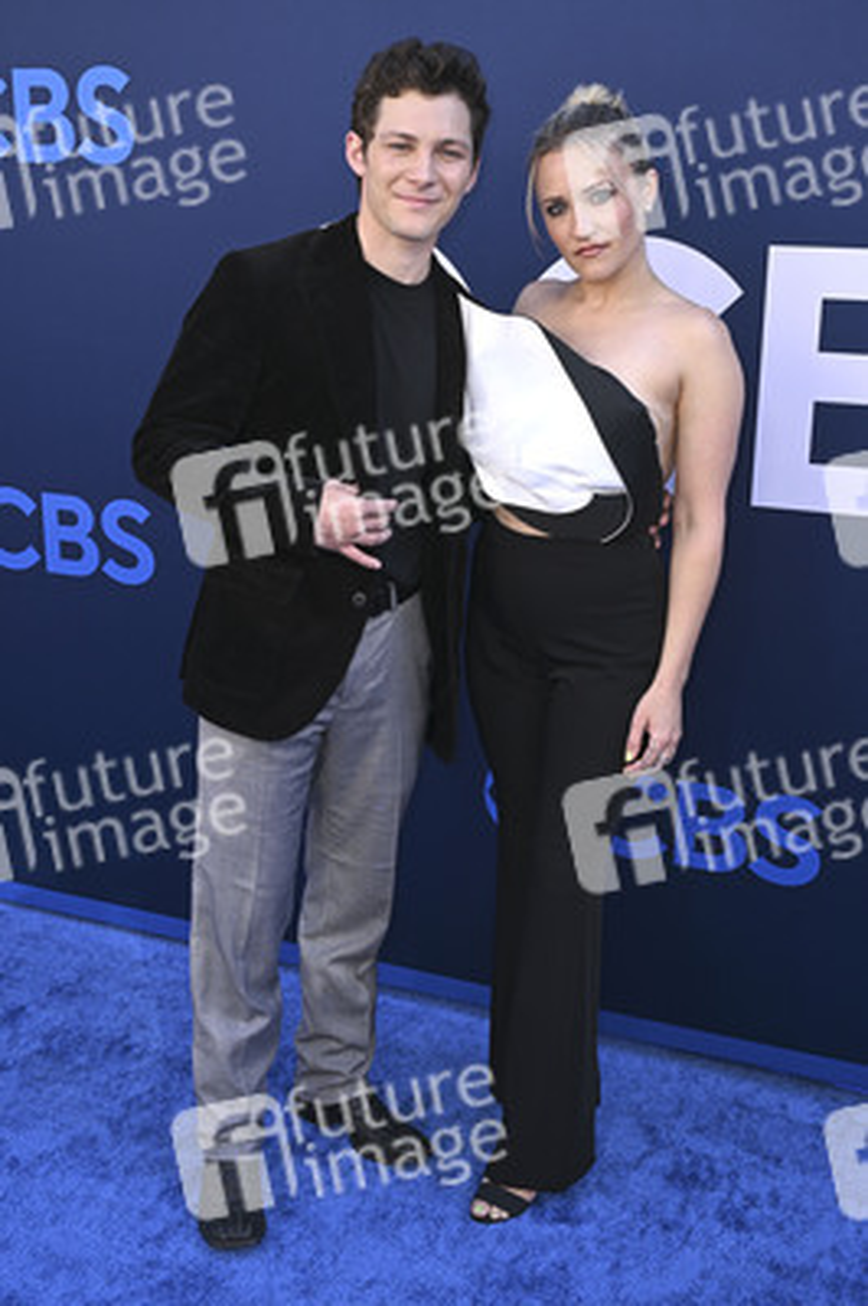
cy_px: 653
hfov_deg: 31.8
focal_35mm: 42
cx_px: 434
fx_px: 1522
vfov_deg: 46.4
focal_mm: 42
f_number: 6.3
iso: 320
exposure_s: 1/200
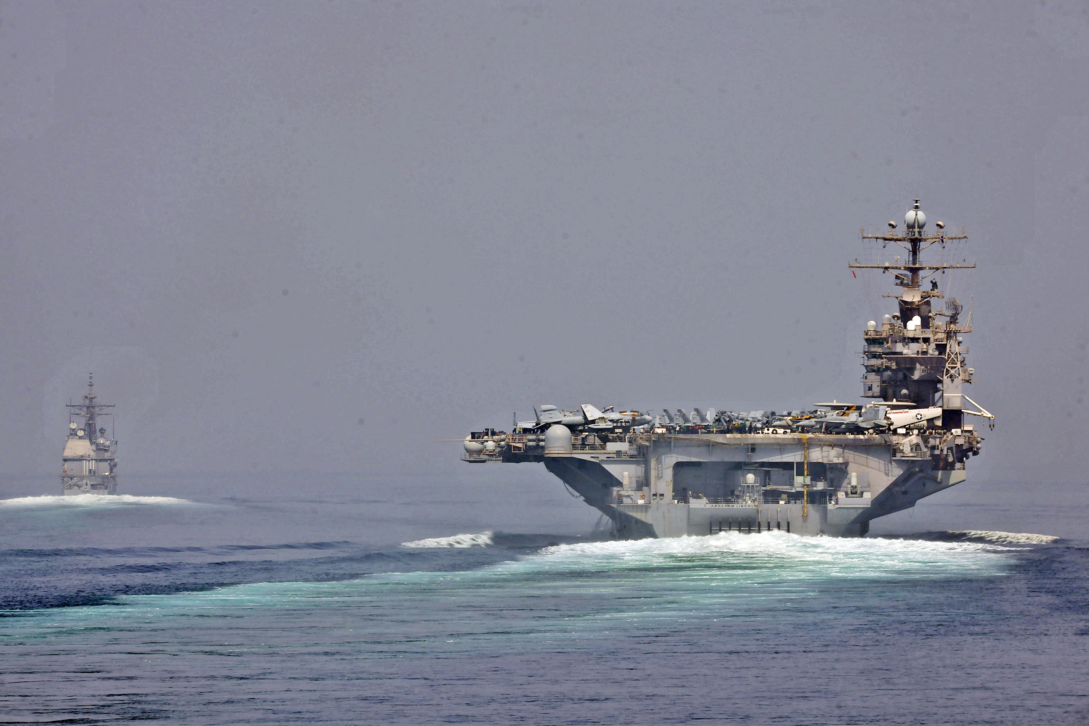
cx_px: 544
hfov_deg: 5.2
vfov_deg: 3.4
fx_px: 12099
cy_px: 363
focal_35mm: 400
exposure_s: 1/1000
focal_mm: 400
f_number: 20
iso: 500
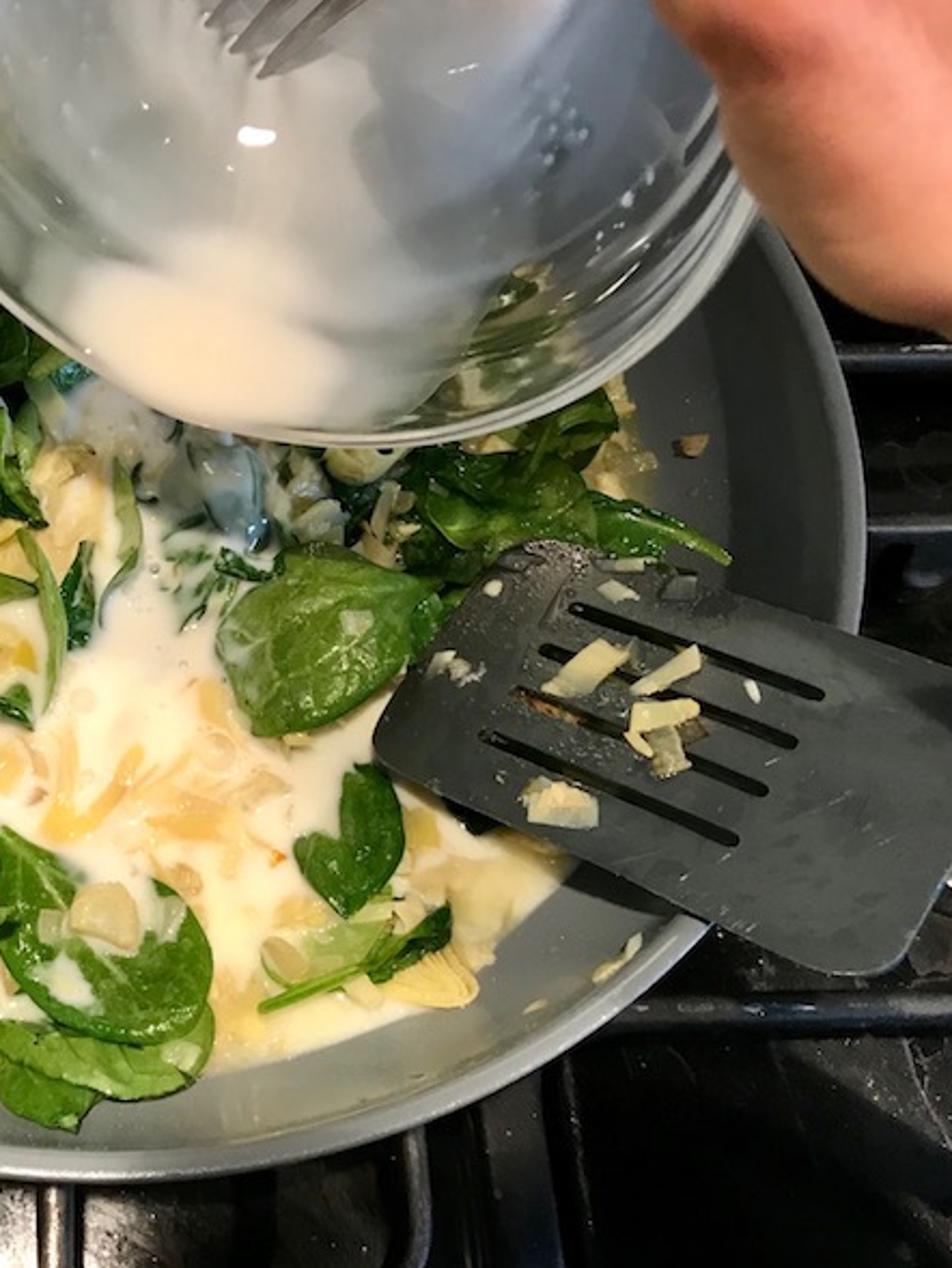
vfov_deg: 49.0
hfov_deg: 36.2
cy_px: 624
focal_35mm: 38
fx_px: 1393
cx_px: 162
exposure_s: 1/30
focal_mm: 3.99
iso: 40
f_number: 1.8
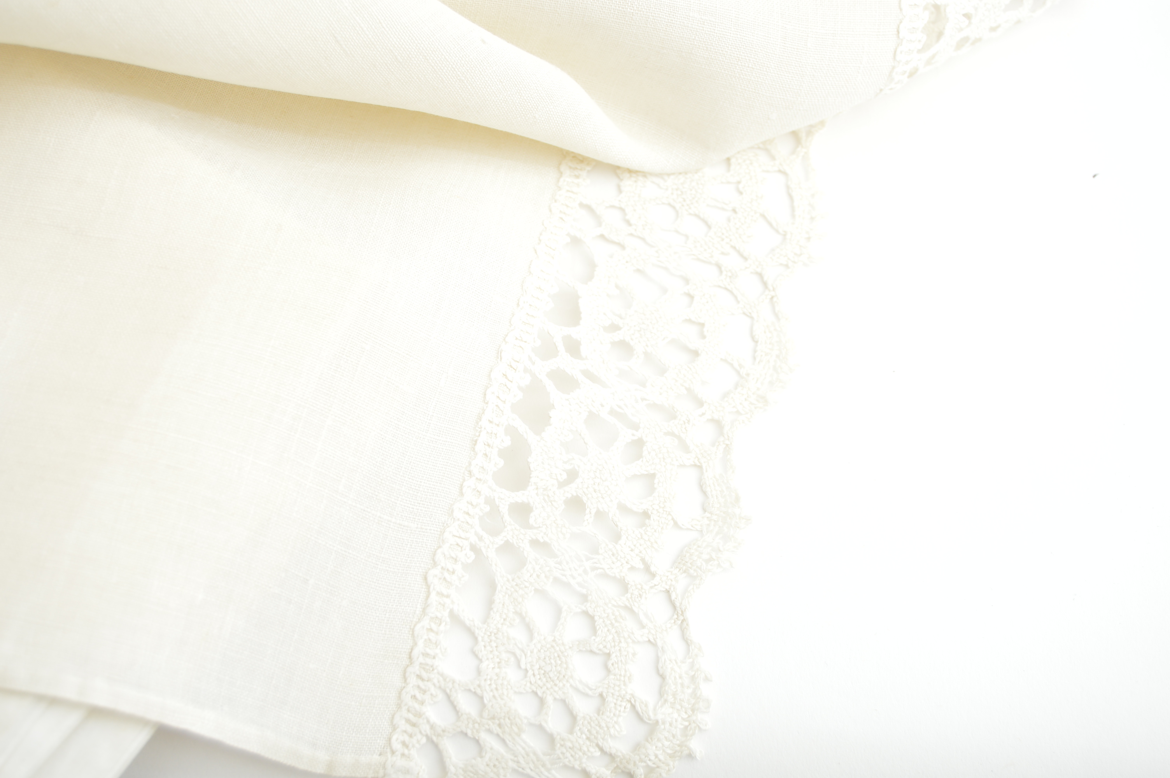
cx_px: 585
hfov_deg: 41.1
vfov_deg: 28.0
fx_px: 1559
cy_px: 389
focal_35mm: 48
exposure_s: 1/160
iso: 200
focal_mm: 32
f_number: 5
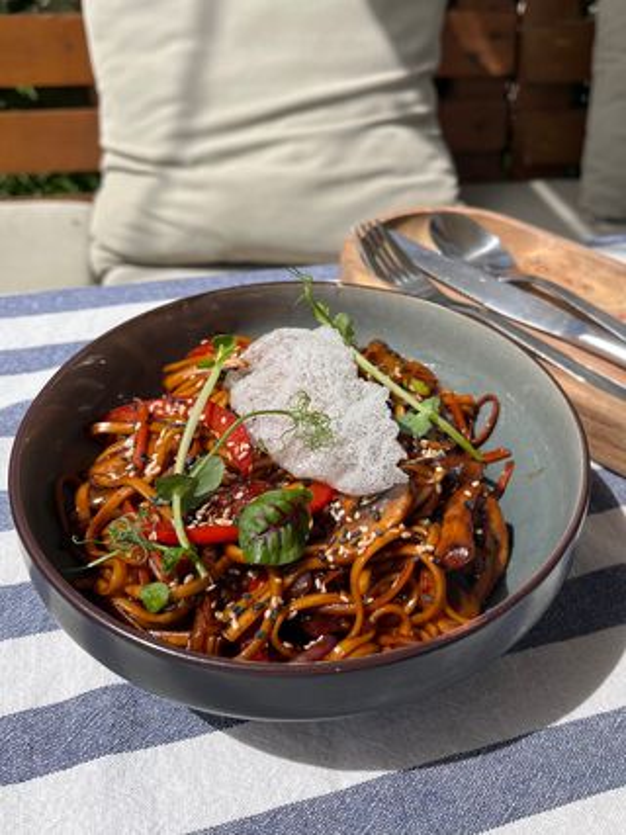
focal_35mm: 26
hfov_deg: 53.0
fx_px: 627
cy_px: 418
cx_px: 313
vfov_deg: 67.3
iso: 50
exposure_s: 1/4651
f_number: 1.6
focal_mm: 5.1
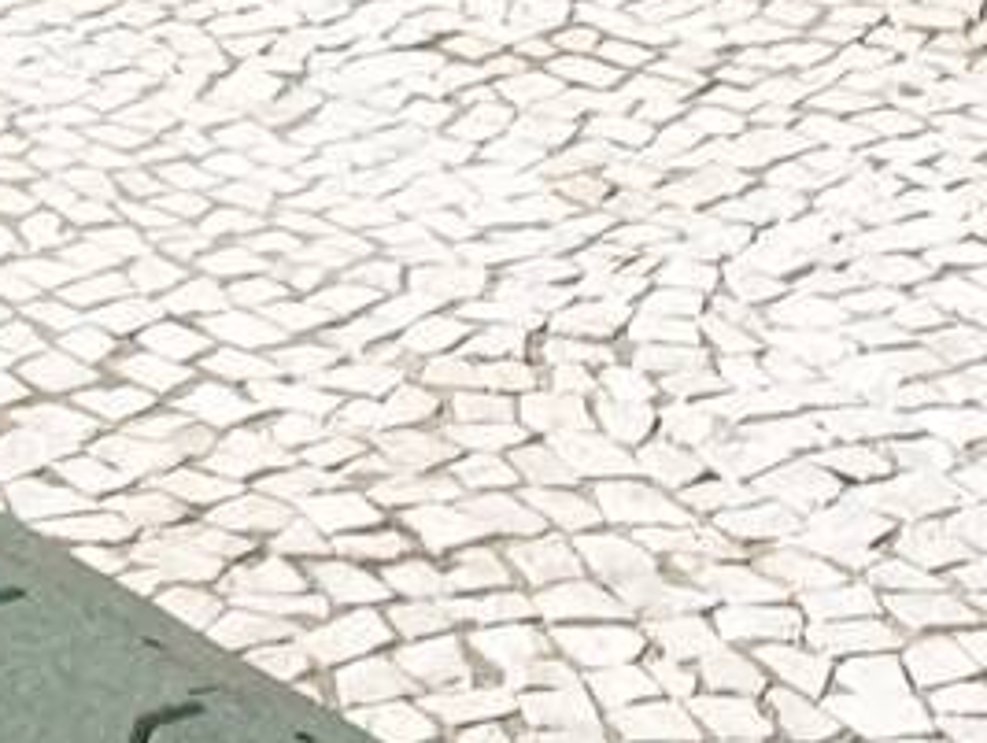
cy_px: -1242
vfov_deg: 9.1
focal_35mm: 140
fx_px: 3997
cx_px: -344
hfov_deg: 13.5
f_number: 2.4
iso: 50
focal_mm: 4.32
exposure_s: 1/1604
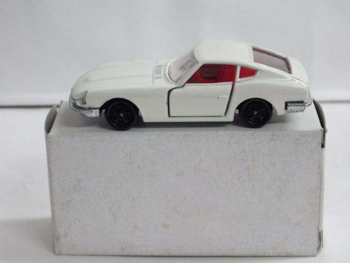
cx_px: 175
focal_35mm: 87
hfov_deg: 22.5
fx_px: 880
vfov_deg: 17.0
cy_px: 132
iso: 640
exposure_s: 1/60
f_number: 4.4
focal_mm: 15.6
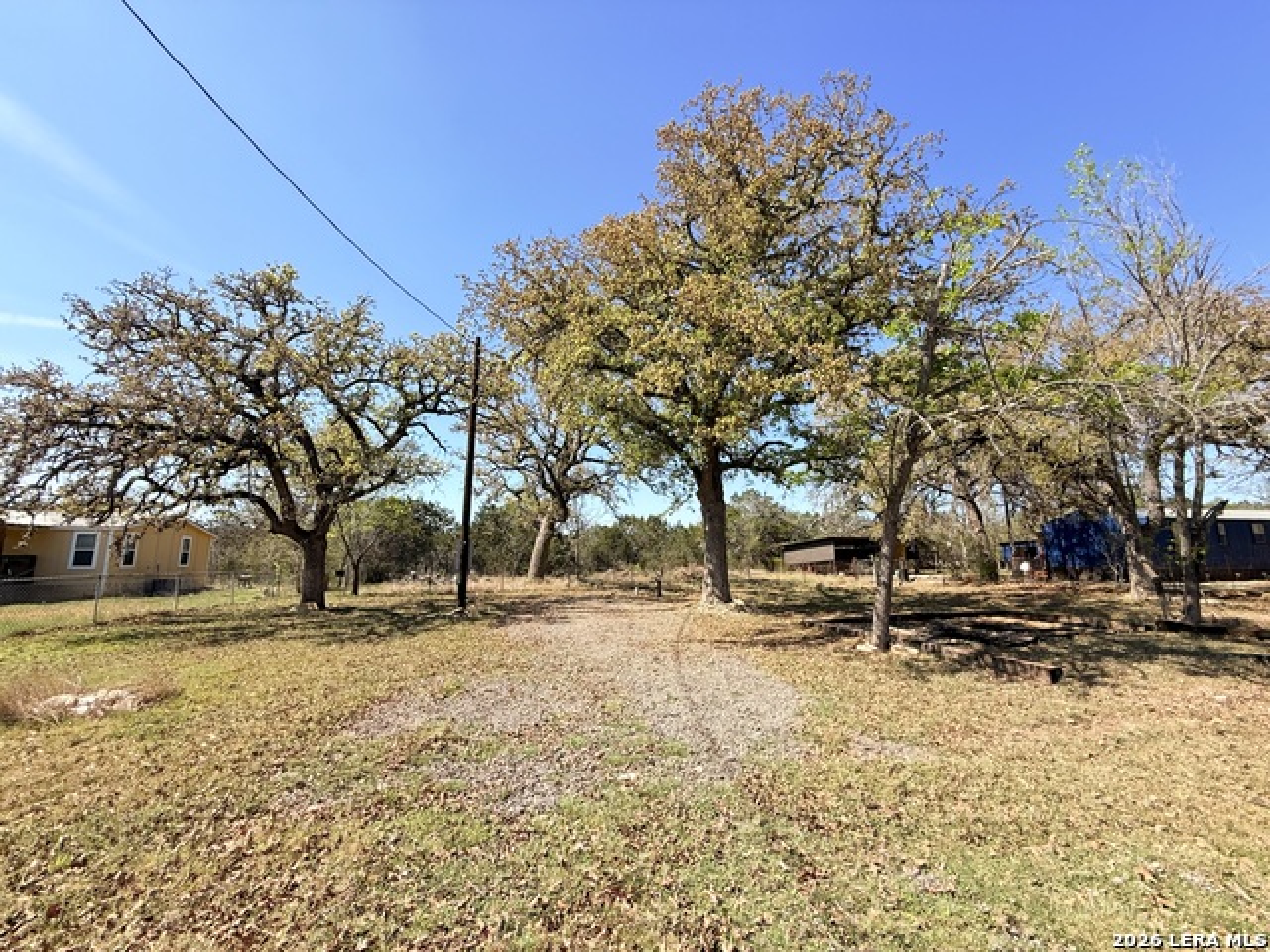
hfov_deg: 102.1
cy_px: 476
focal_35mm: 14
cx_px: 635
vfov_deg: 85.7
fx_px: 514
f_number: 2.2
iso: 50
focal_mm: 2.22
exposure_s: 1/1235
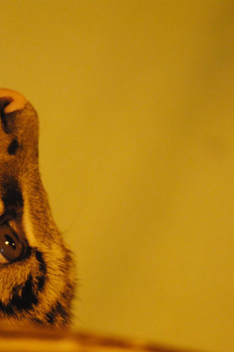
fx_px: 6581
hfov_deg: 2.0
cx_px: 0
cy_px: 176
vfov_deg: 3.1
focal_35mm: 675
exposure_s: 1/80
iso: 1600
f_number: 5.6
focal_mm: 300
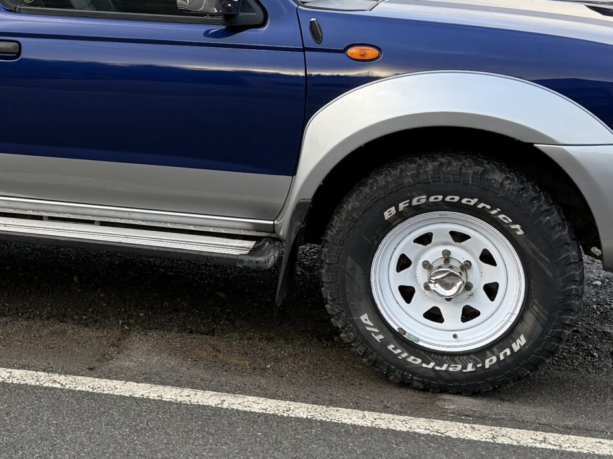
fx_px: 1293
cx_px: 56
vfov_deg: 20.0
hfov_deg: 25.8
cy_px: 129
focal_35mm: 73
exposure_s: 1/407
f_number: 1.78
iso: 100
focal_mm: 6.76
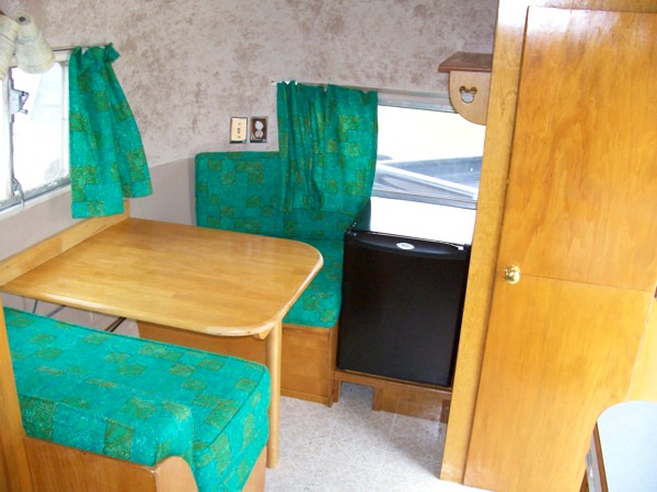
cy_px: 246
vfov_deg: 41.8
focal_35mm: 34
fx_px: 645
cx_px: 328
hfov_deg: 54.0
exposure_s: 1/112
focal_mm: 5.6
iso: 140
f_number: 2.7
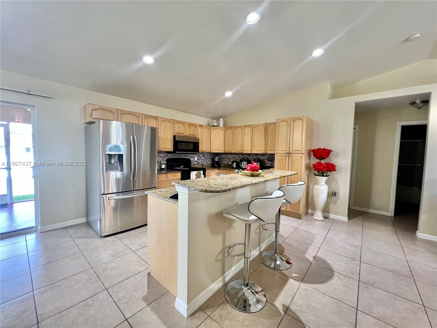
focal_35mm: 13
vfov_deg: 89.9
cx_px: 218
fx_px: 164
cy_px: 164
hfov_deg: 106.2
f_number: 1.8
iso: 200
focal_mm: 1.57
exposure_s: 1/60
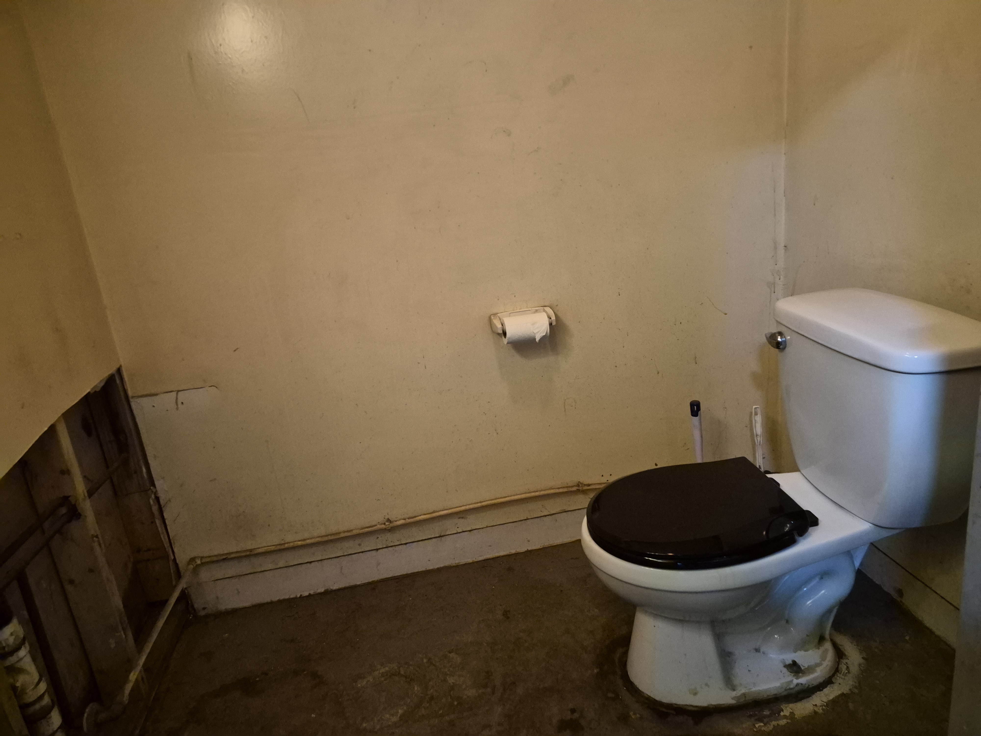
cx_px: 490
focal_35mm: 23
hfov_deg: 73.9
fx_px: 652
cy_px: 368
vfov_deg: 58.9
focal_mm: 5.4
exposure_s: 1/120
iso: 2500
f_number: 1.8
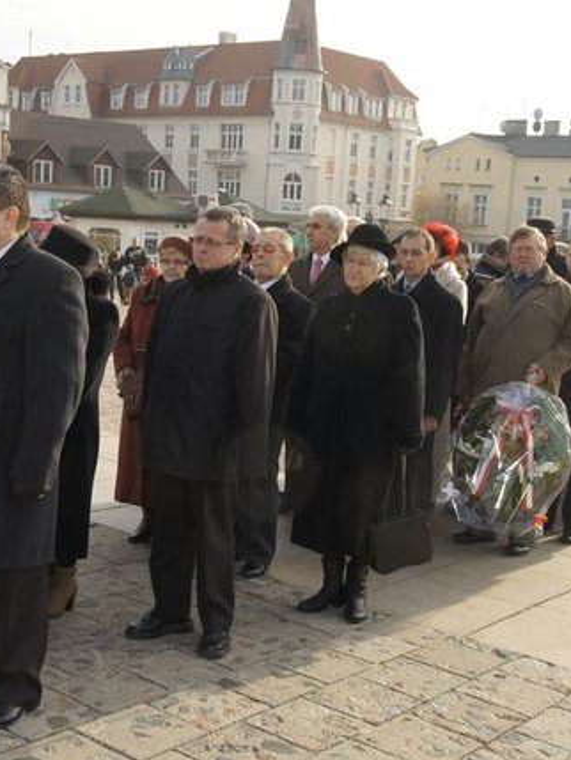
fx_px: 1055
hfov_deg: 30.2
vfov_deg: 39.6
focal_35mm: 48
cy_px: 381
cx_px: 245
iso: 200
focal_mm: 22
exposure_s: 1/160
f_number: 8
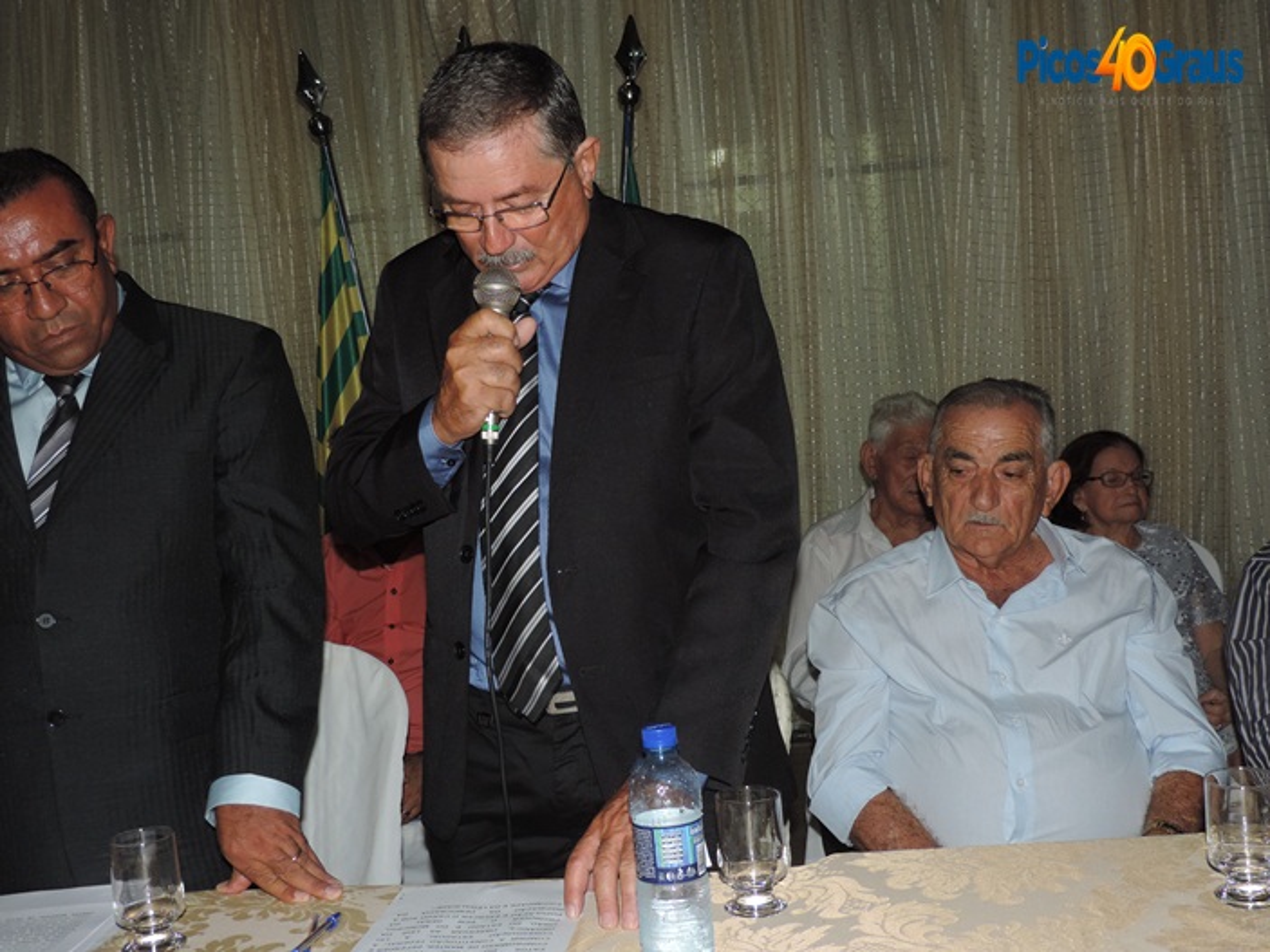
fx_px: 1467
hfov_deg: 46.8
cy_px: 476
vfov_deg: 35.9
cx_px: 635
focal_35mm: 40
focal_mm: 7.1
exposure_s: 1/30
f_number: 3.3
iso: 200
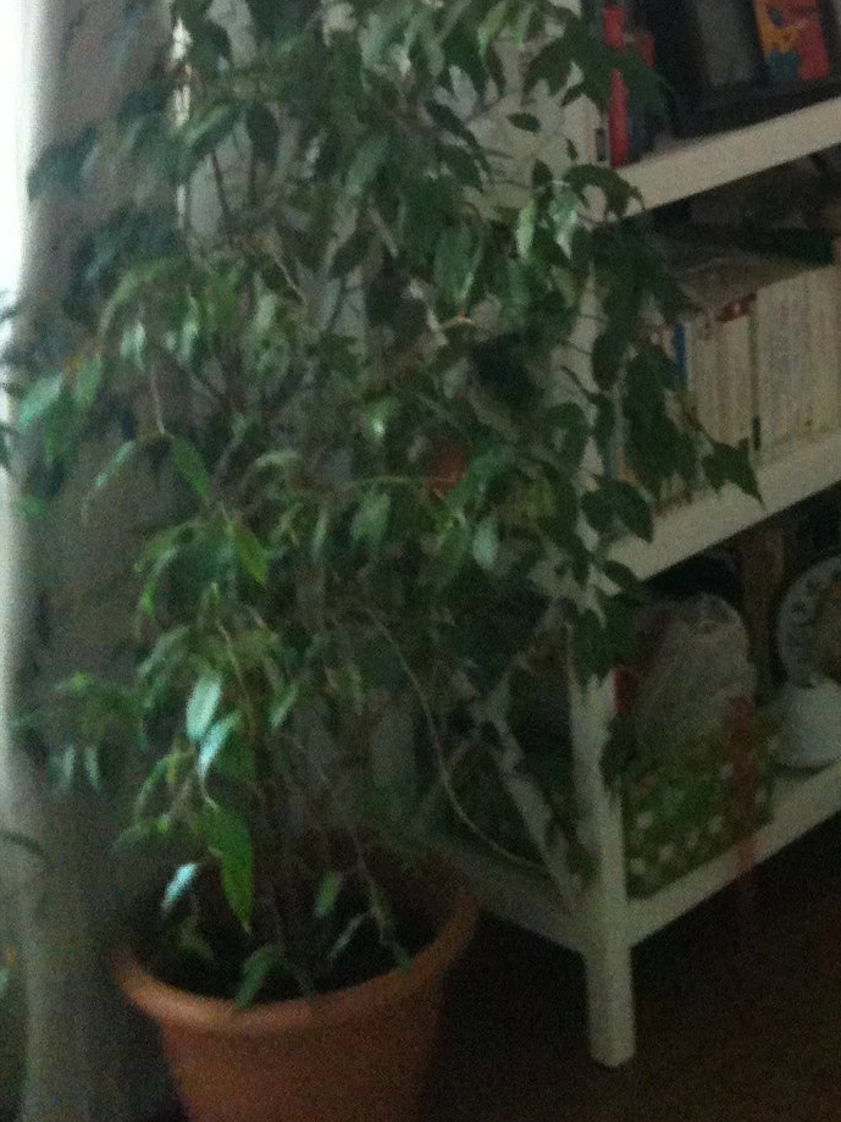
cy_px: -95
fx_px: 2527
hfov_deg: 18.3
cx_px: 890
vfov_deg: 23.6
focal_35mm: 78
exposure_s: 1/15
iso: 400
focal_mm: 3.85
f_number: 2.8
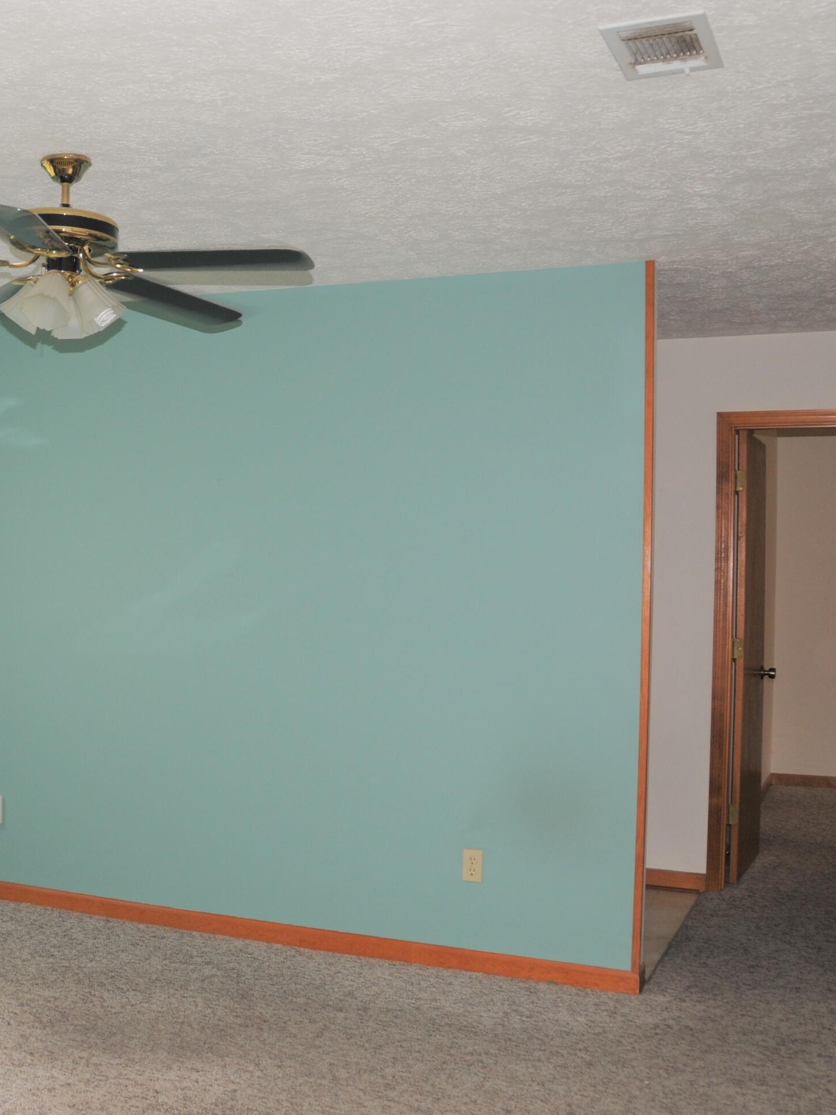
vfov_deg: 46.8
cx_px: 187
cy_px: 551
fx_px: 1288
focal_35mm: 40
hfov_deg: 35.0
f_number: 3.5
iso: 200
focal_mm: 18
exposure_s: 1/60
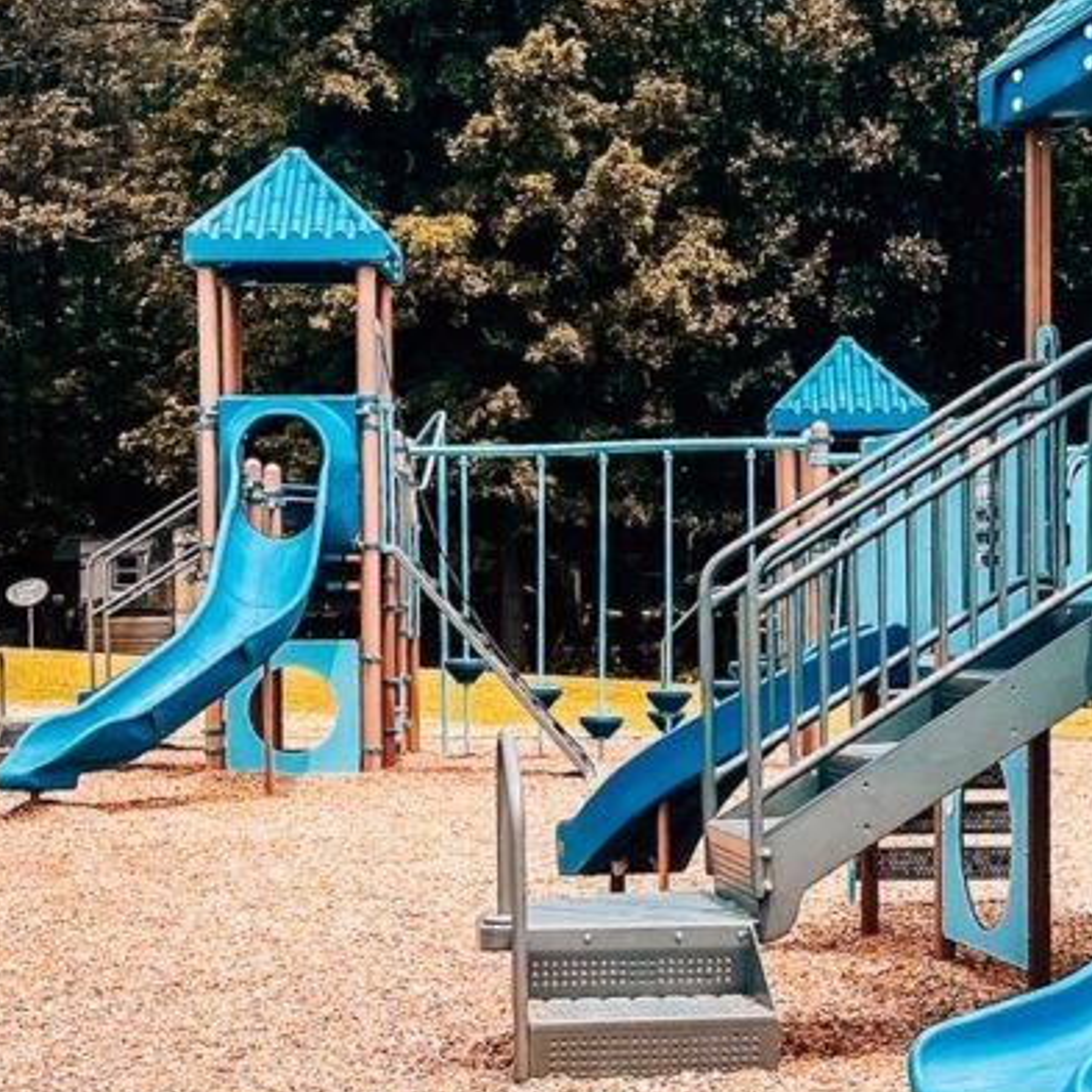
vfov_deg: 28.5
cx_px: 853
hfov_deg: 28.1
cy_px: 420
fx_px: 2141
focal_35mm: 60
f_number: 1.6
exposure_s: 1/2900
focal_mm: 5.1
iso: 32
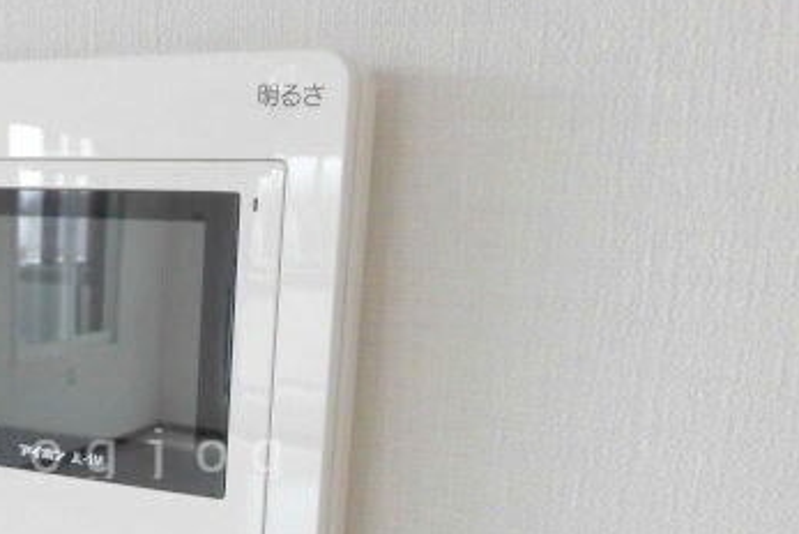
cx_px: 136
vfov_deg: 28.5
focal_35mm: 46
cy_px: 451
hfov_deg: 40.6
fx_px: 1022
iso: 125
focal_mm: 4.3
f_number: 3.1
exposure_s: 1/100
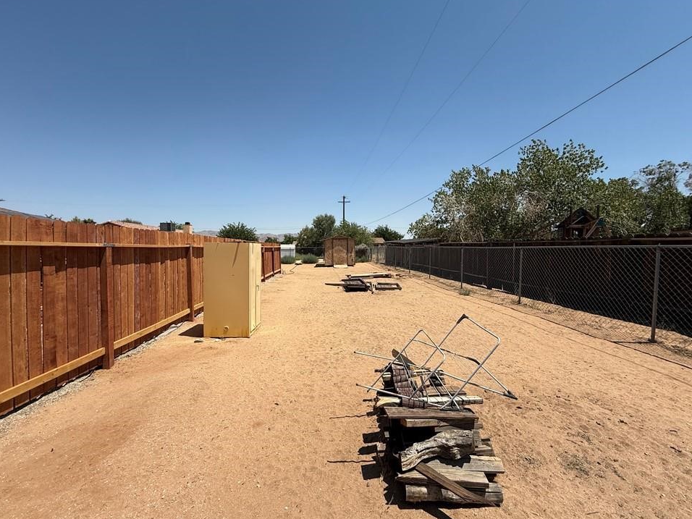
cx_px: 345
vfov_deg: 81.7
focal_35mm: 15
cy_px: 256
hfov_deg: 98.2
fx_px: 300
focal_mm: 2.22
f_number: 2.2
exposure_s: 1/3289
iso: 50
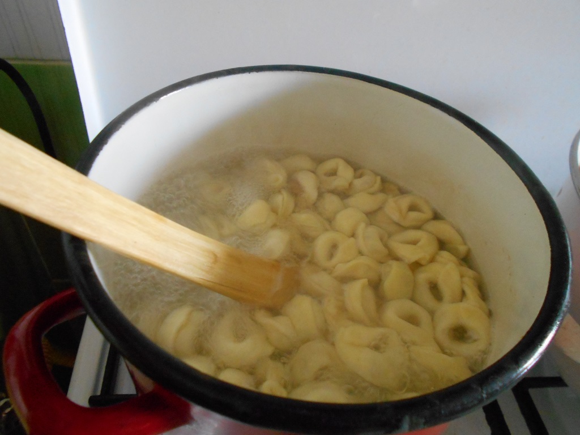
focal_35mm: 26
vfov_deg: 53.1
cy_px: 218
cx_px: 290
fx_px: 436
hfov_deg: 67.3
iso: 800
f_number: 3.2
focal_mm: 4.6
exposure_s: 1/50
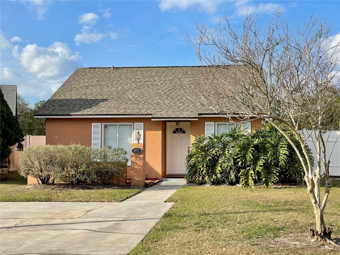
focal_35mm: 52
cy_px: 128
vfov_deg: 28.0
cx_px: 170
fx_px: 511
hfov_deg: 36.8
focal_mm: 6
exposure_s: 1/1229
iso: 25
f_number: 2
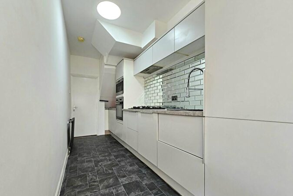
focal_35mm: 14
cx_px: 145
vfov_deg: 81.0
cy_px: 107
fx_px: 114
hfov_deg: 104.2
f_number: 2.2
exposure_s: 1/77.5
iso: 160
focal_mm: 2.2
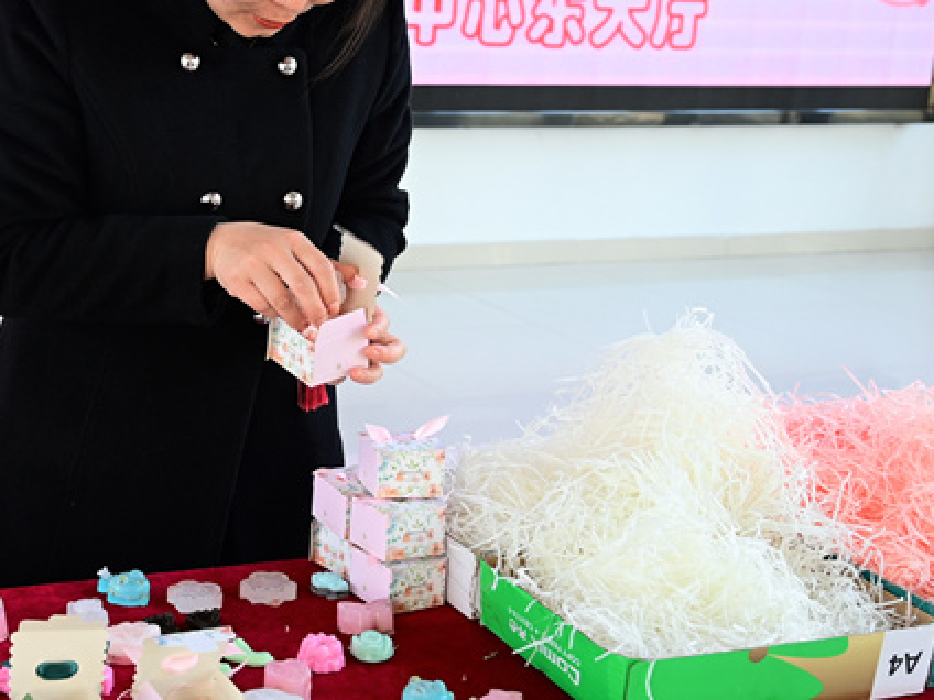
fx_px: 1589
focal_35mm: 59
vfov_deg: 24.8
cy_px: 283
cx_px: 245
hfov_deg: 32.2
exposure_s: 1/100
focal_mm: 32.5
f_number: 5
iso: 400
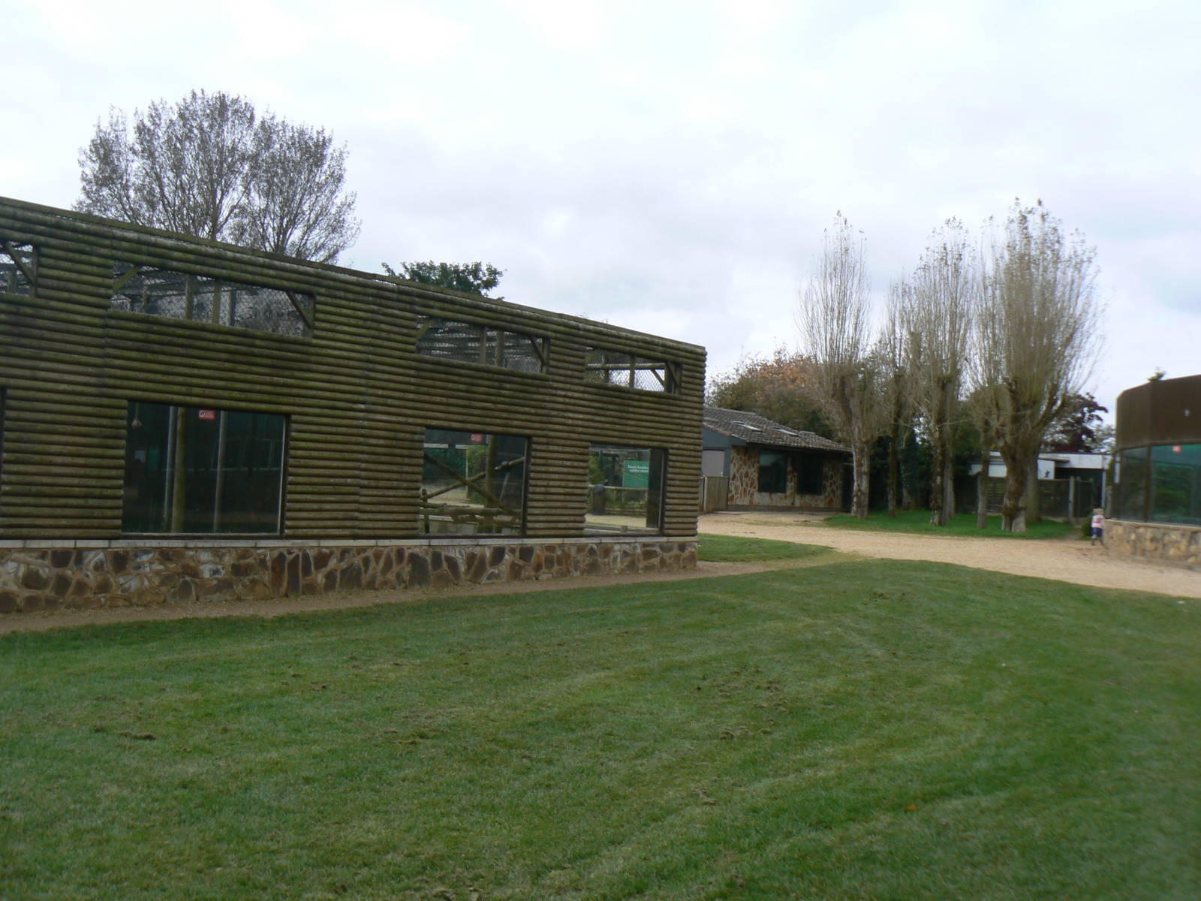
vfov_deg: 39.7
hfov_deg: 51.4
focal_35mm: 36
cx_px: 600
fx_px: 1249
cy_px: 450
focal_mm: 6
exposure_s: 1/200
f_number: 5.6
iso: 80
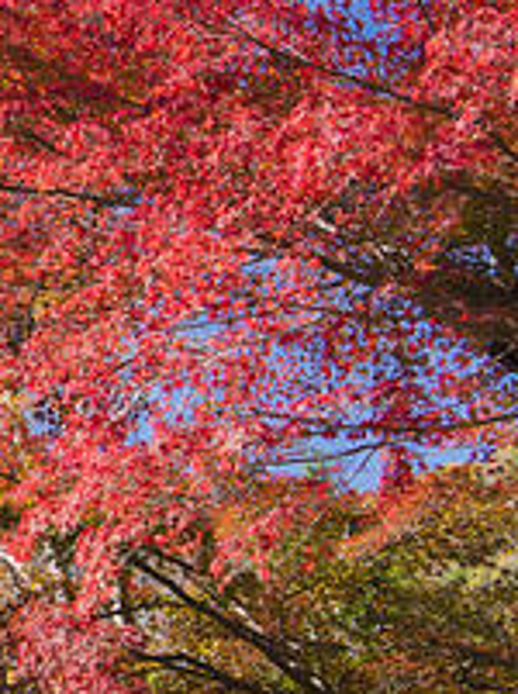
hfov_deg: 13.7
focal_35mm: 92
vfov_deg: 21.3
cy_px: 314
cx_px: -508
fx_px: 1841
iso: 100
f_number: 5.6
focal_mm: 32
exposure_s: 1/50
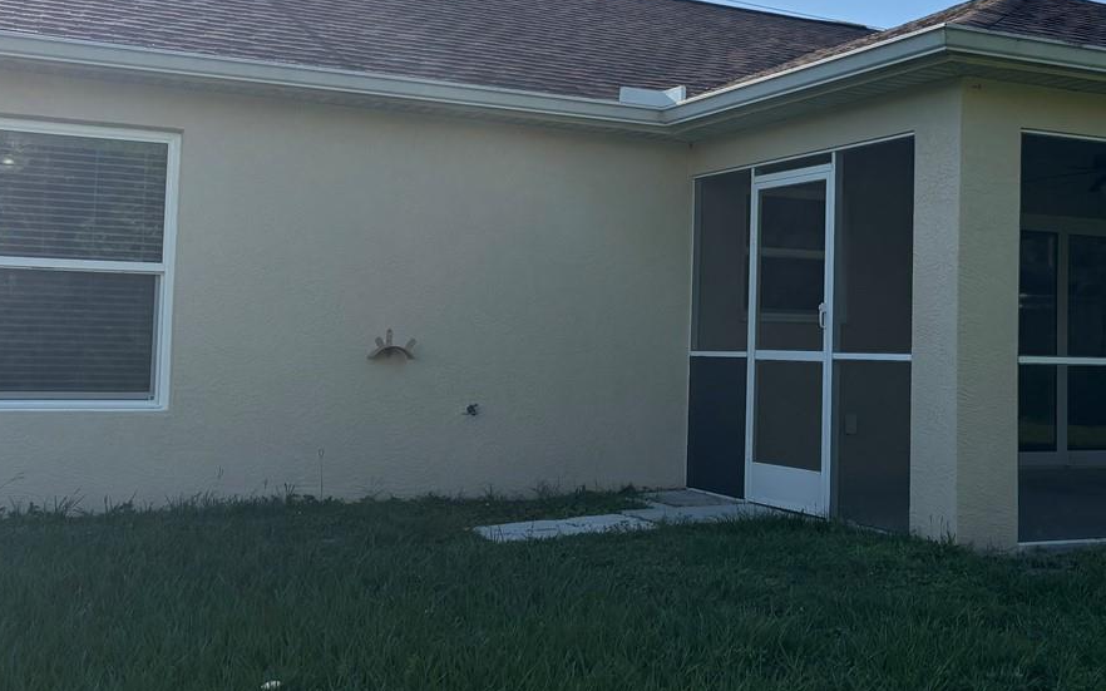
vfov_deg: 25.7
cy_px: 255
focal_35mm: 50
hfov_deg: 39.5
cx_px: 786
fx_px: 1507
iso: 50
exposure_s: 1/4255
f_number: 1.6
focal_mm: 5.96
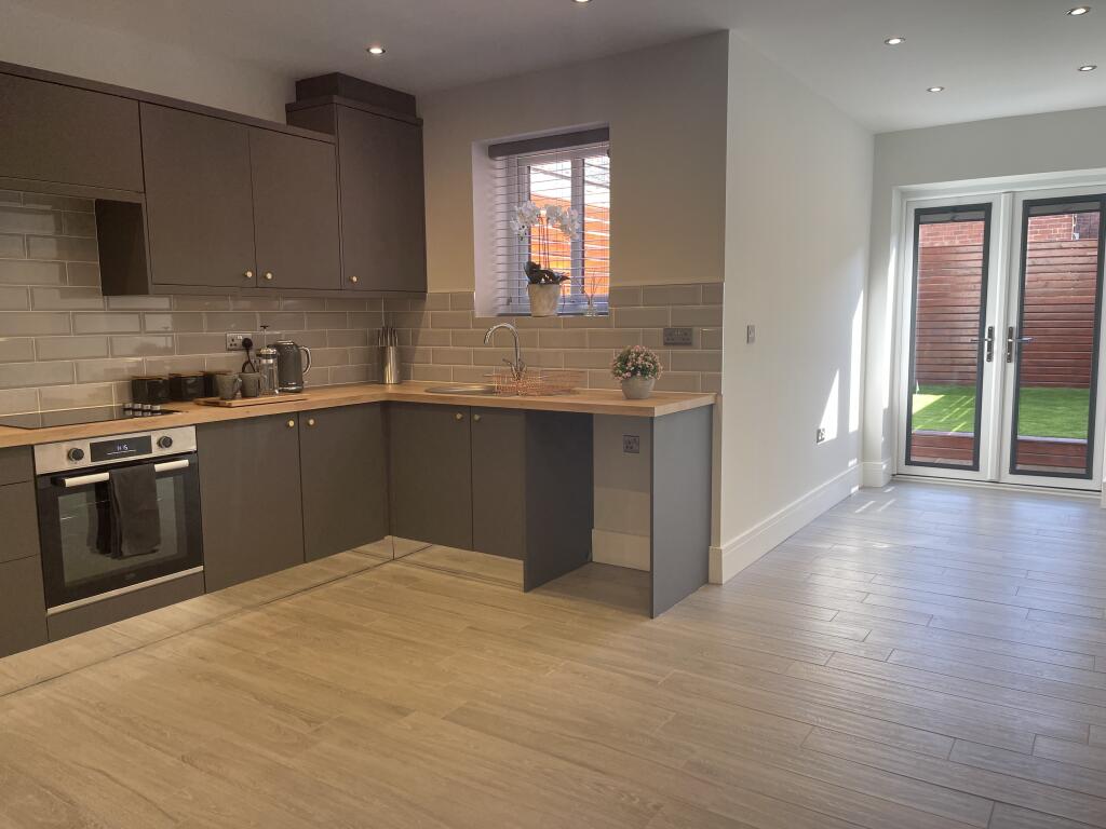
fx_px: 831
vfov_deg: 53.1
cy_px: 414
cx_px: 553
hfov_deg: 67.3
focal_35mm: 26
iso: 40
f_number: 1.6
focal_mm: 5.1
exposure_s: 1/100
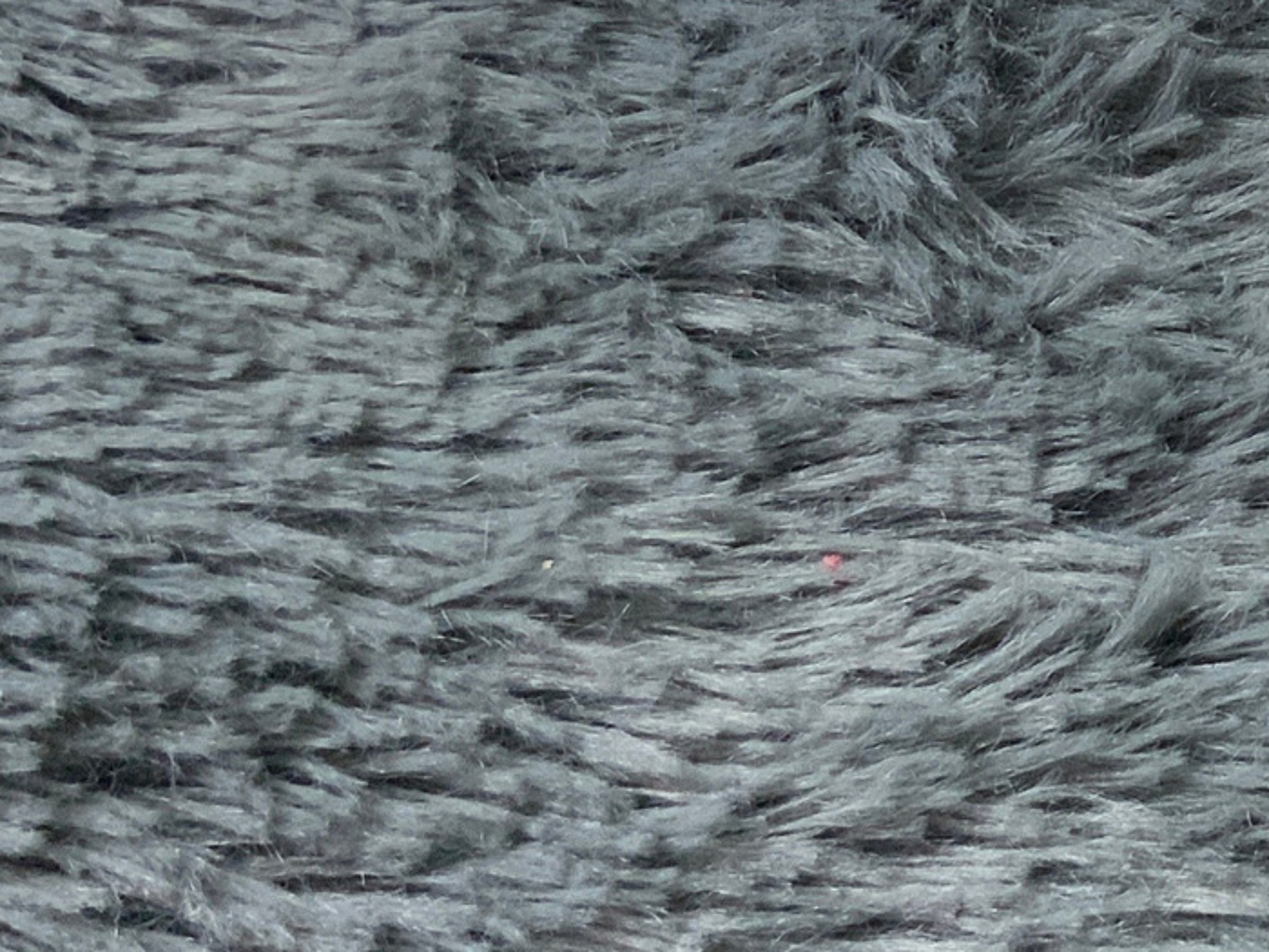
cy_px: 20
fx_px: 3886
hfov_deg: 16.6
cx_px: 1987
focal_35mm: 106
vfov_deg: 13.8
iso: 64
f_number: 1.8
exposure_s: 1/63
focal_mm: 3
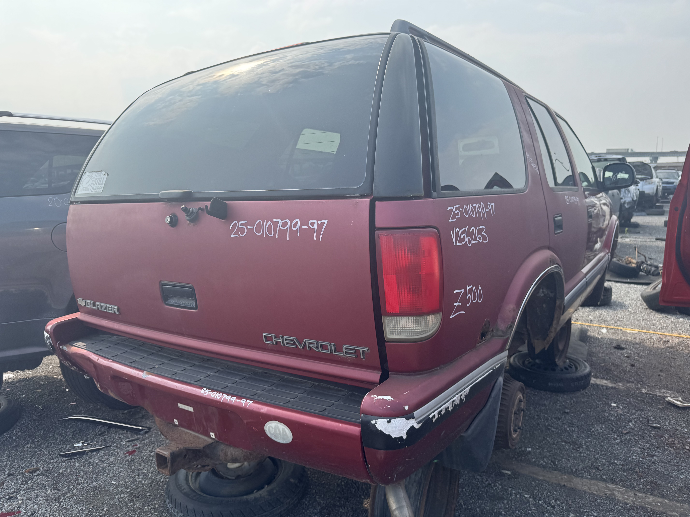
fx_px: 478
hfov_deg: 71.6
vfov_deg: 56.8
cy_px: 258
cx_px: 345
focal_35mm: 24
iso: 80
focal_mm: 6.76
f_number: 1.78
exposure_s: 1/2252
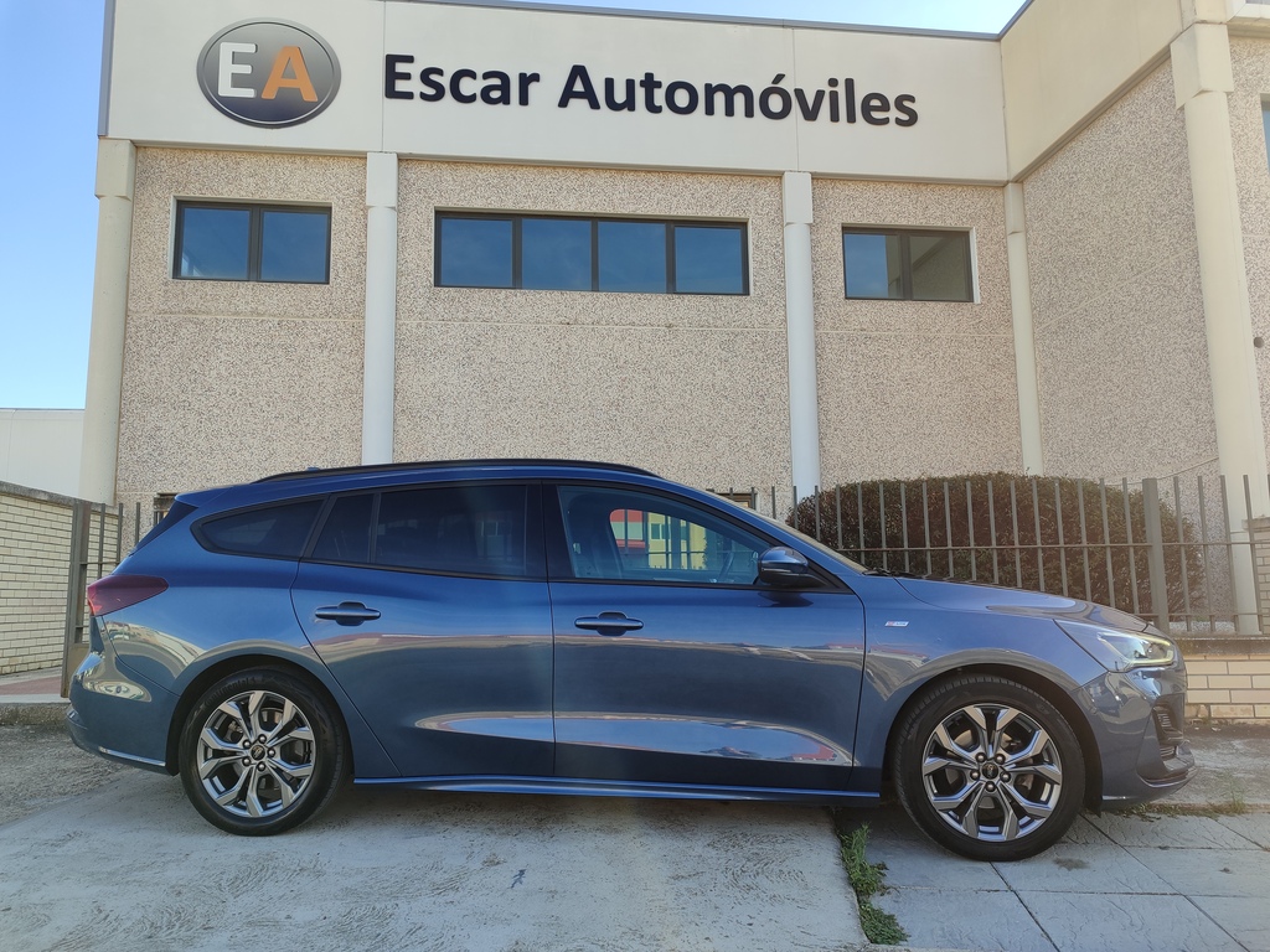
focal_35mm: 25
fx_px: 917
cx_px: 635
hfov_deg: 69.4
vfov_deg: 54.9
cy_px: 476
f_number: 1.89
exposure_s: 1/273
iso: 50
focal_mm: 5.95
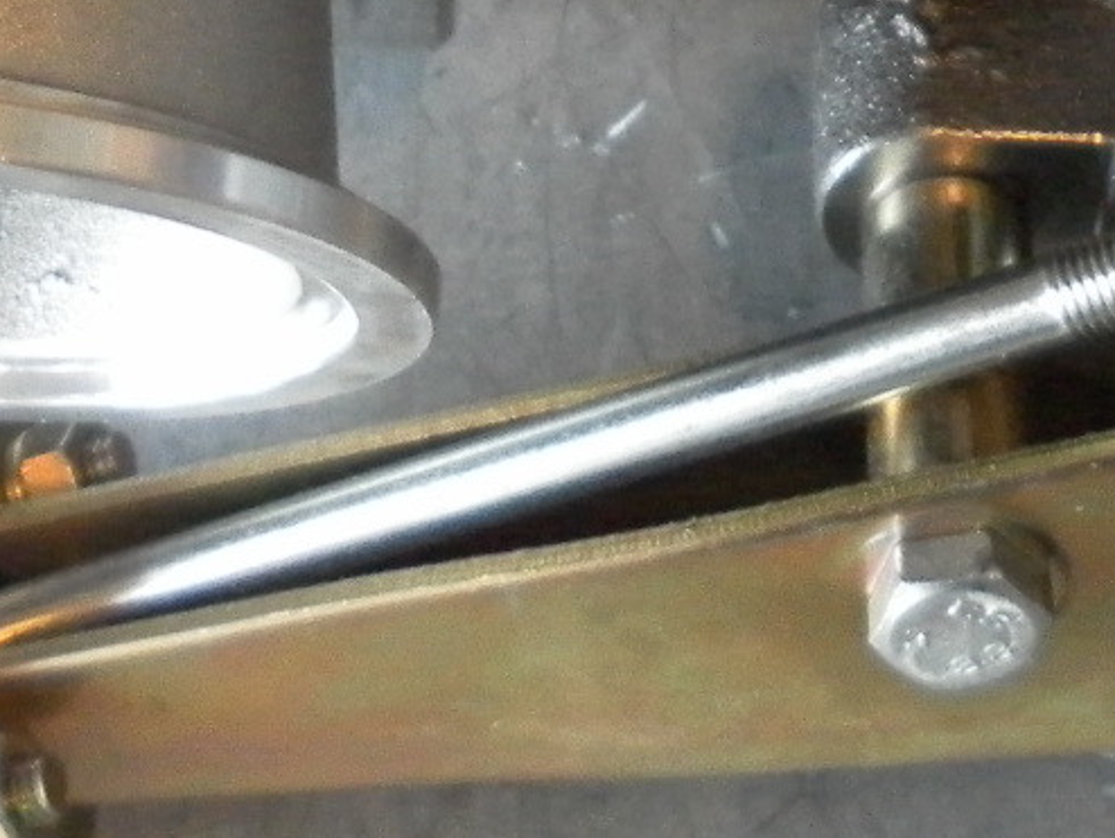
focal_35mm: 116
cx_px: 896
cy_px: -420
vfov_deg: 12.2
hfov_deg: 16.8
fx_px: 3738
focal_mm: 4.9
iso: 400
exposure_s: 1/30
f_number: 3.2
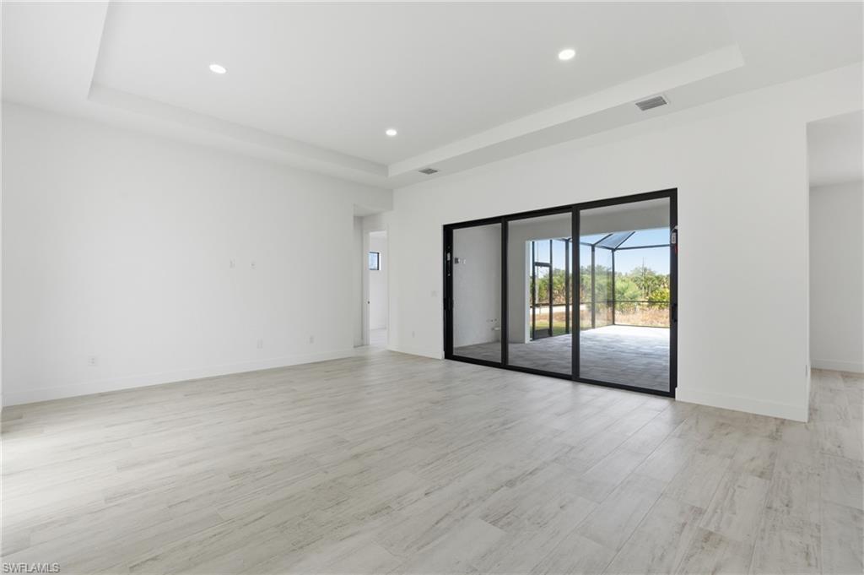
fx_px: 384
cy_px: 288
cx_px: 432
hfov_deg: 96.8
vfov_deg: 73.7
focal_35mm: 16
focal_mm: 16
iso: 400
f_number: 9
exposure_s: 1/320
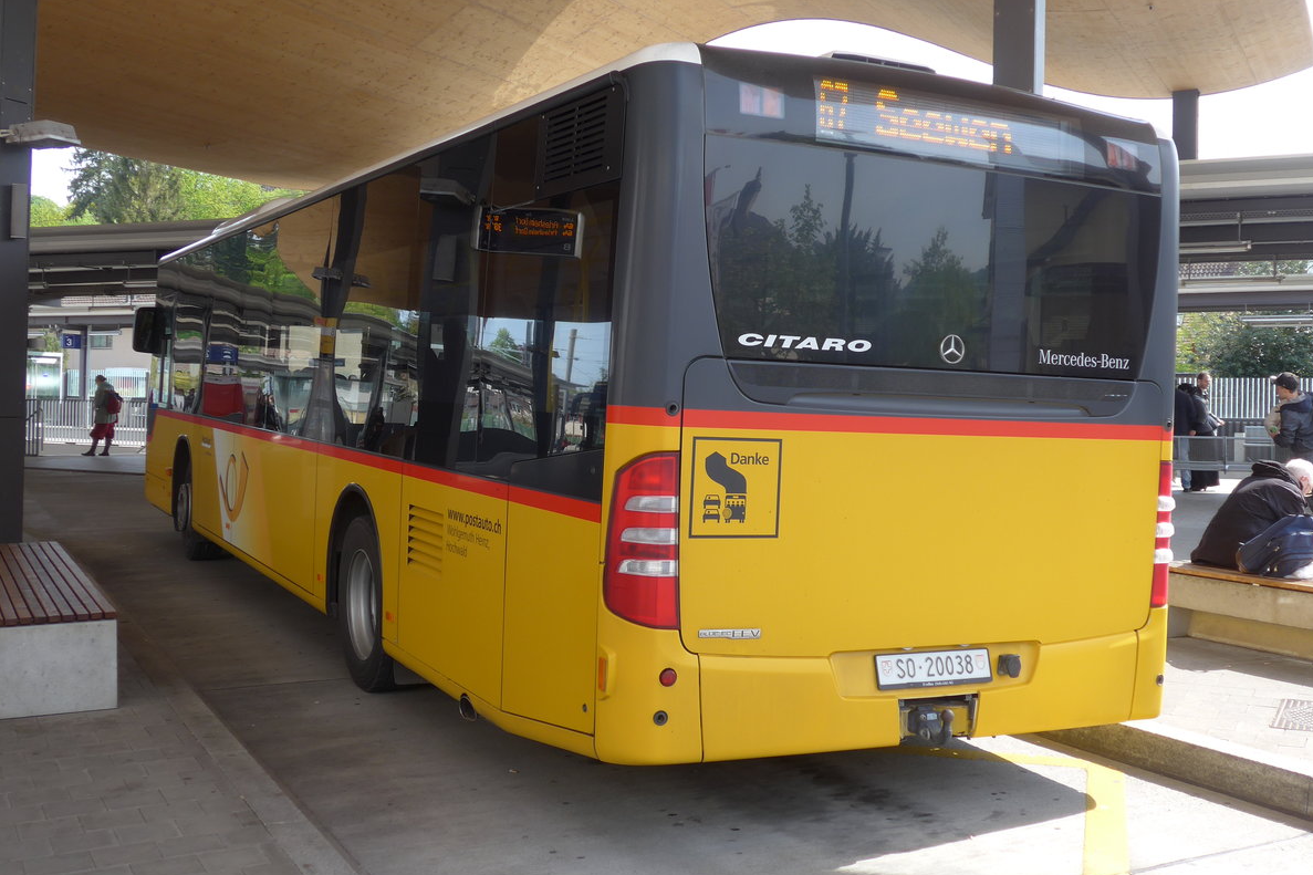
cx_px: 663
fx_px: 1495
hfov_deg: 47.4
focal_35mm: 41
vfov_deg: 32.6
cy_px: 388
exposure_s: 1/320
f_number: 2.8
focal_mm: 8
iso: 80
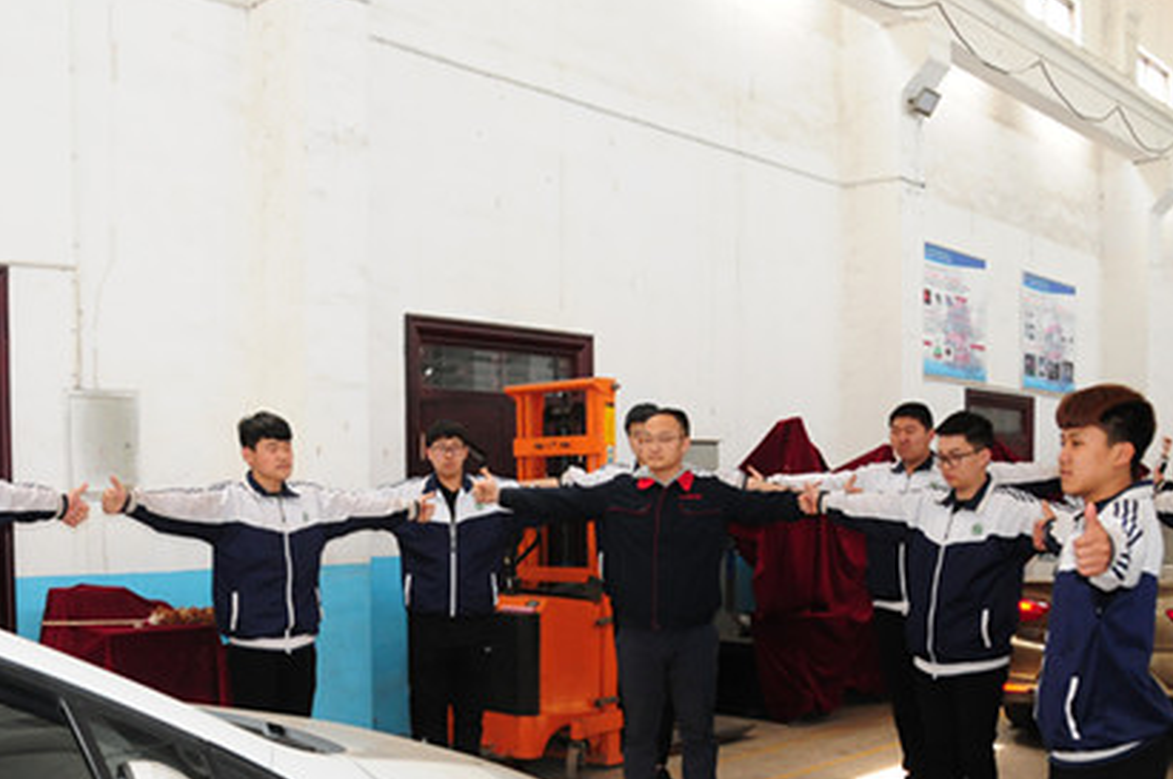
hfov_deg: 46.3
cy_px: 568
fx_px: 1367
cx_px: 491
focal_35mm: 42
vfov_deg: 31.3
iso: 800
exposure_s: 1/60
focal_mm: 18
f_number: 4.5
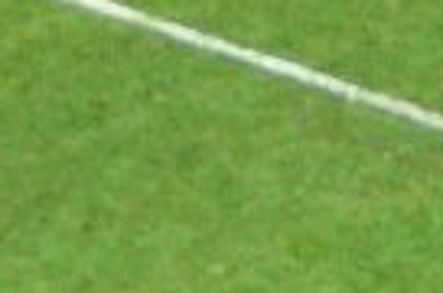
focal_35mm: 485
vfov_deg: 2.8
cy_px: -78
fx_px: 5954
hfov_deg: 4.2
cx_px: -137
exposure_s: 1/50
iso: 200
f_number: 3.2
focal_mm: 12.1
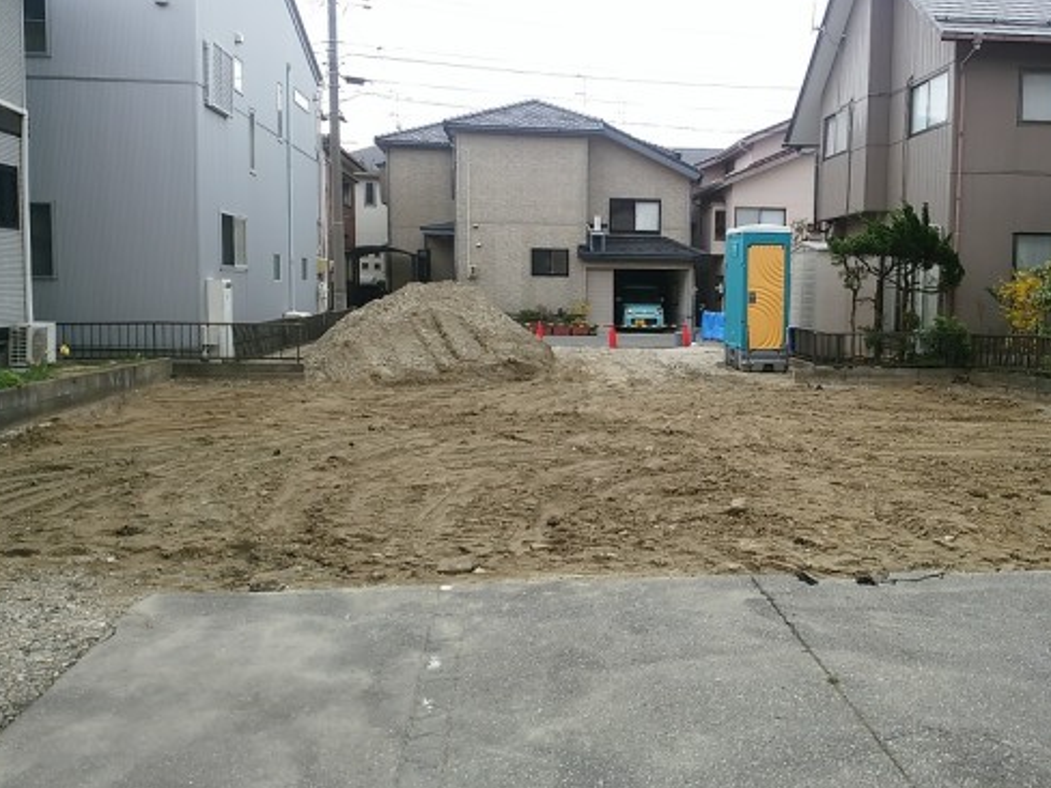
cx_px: 618
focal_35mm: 32
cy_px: 357
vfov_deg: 44.1
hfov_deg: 56.5
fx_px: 972
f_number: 2
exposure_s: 1/805
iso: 37
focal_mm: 4.8
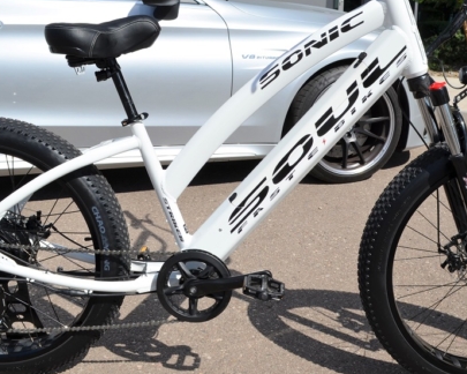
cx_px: 253
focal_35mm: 44
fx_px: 608
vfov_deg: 33.9
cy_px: 136
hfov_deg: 42.0
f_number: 9
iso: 100
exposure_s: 1/320
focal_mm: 18
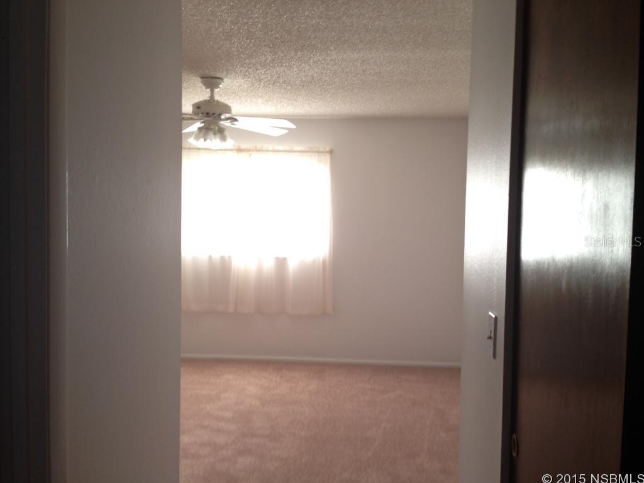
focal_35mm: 33
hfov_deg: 55.3
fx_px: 614
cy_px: 242
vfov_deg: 43.0
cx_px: 322
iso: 50
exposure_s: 1/24
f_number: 2.4
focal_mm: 4.12
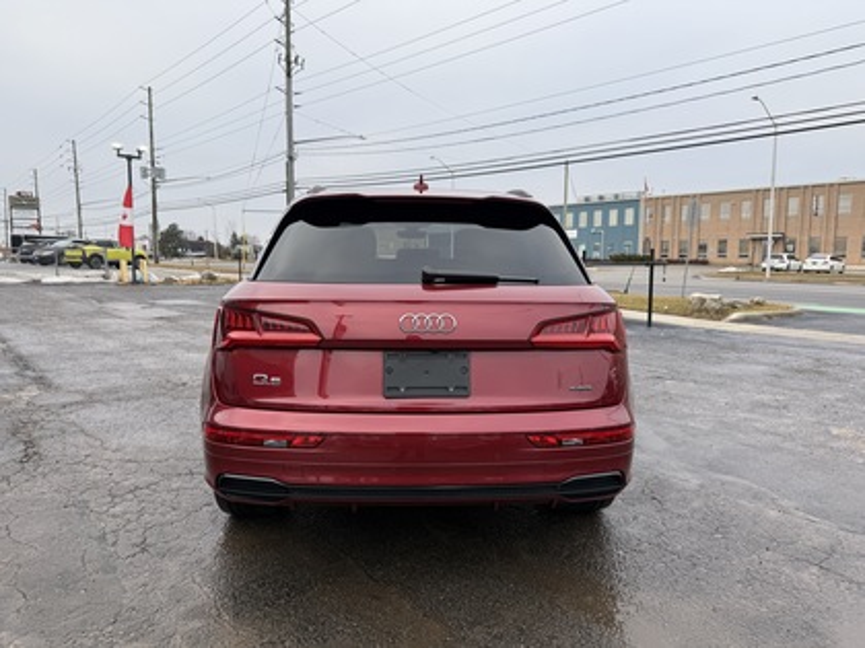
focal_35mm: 24
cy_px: 324
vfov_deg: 56.8
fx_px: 600
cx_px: 432
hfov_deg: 71.6
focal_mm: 6.76
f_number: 1.78
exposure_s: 1/598
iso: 80
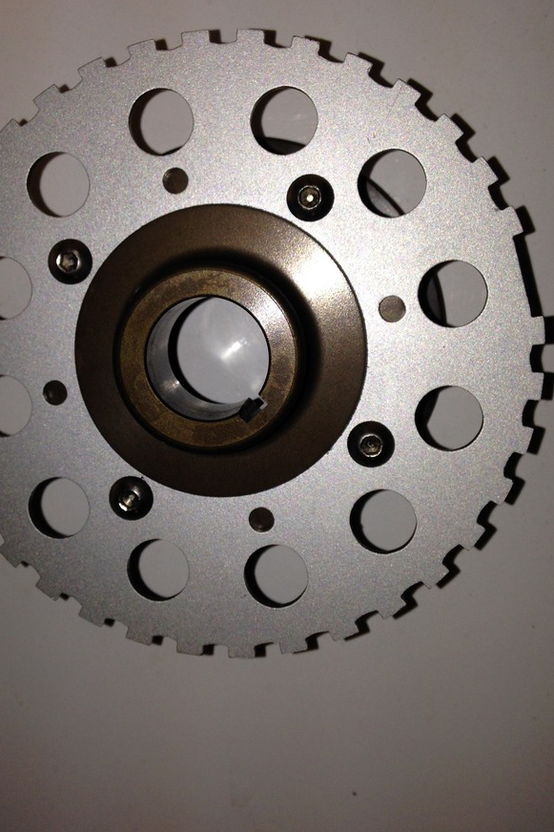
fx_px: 970
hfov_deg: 31.8
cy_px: 362
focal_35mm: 42
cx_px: 216
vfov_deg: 46.3
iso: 50
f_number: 2.4
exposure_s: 1/213
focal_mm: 4.12
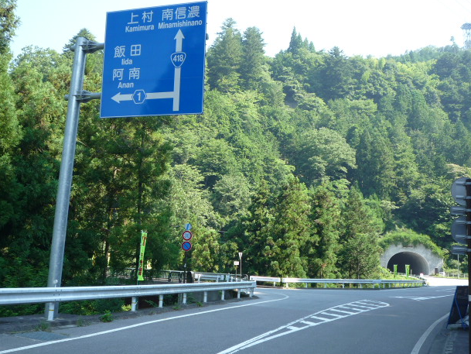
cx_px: 240
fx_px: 558
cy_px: 177
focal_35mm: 41
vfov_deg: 35.1
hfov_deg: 45.8
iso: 100
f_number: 4
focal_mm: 6.8
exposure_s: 1/160
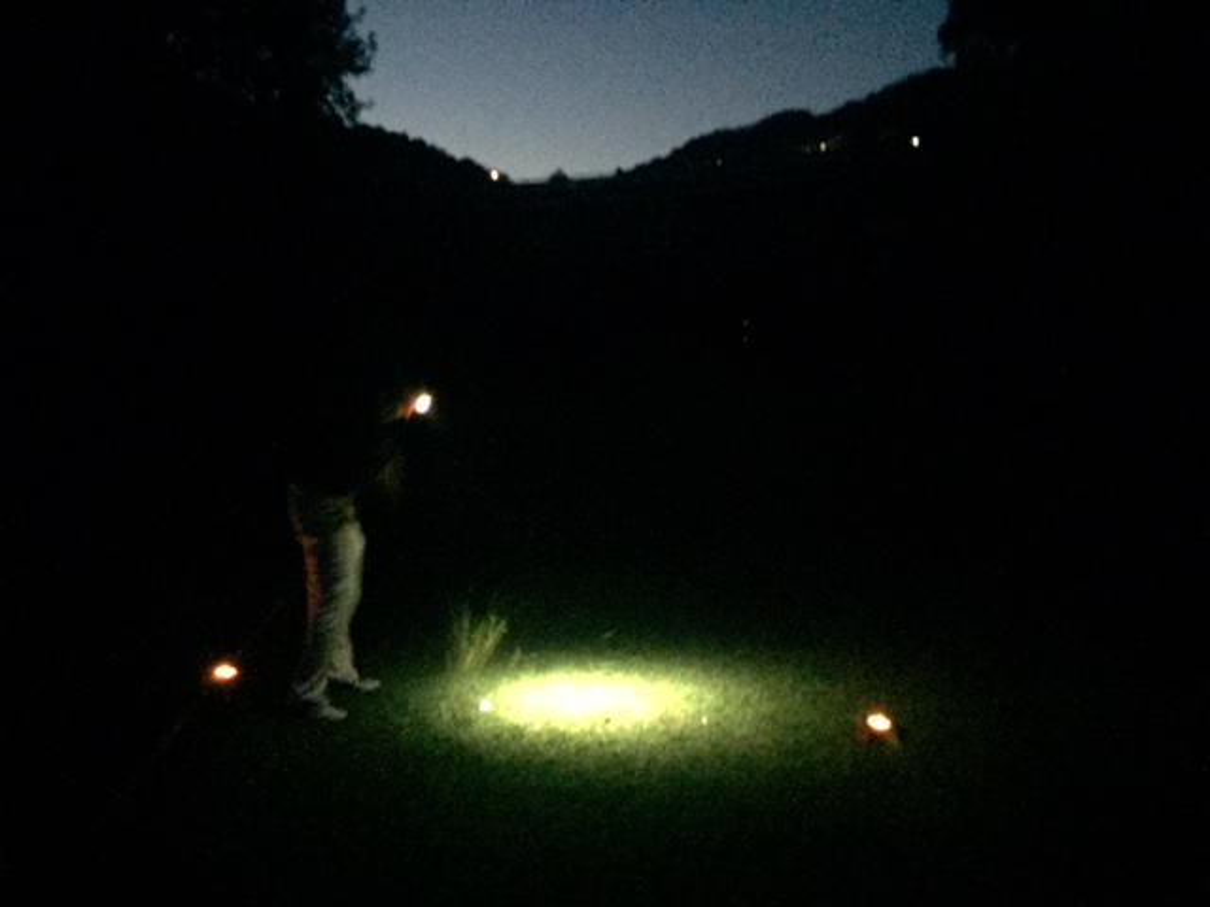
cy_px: 454
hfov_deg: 61.7
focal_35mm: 29
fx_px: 1014
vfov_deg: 48.2
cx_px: 605
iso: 1250
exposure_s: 1/17
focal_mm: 4.15
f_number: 2.2
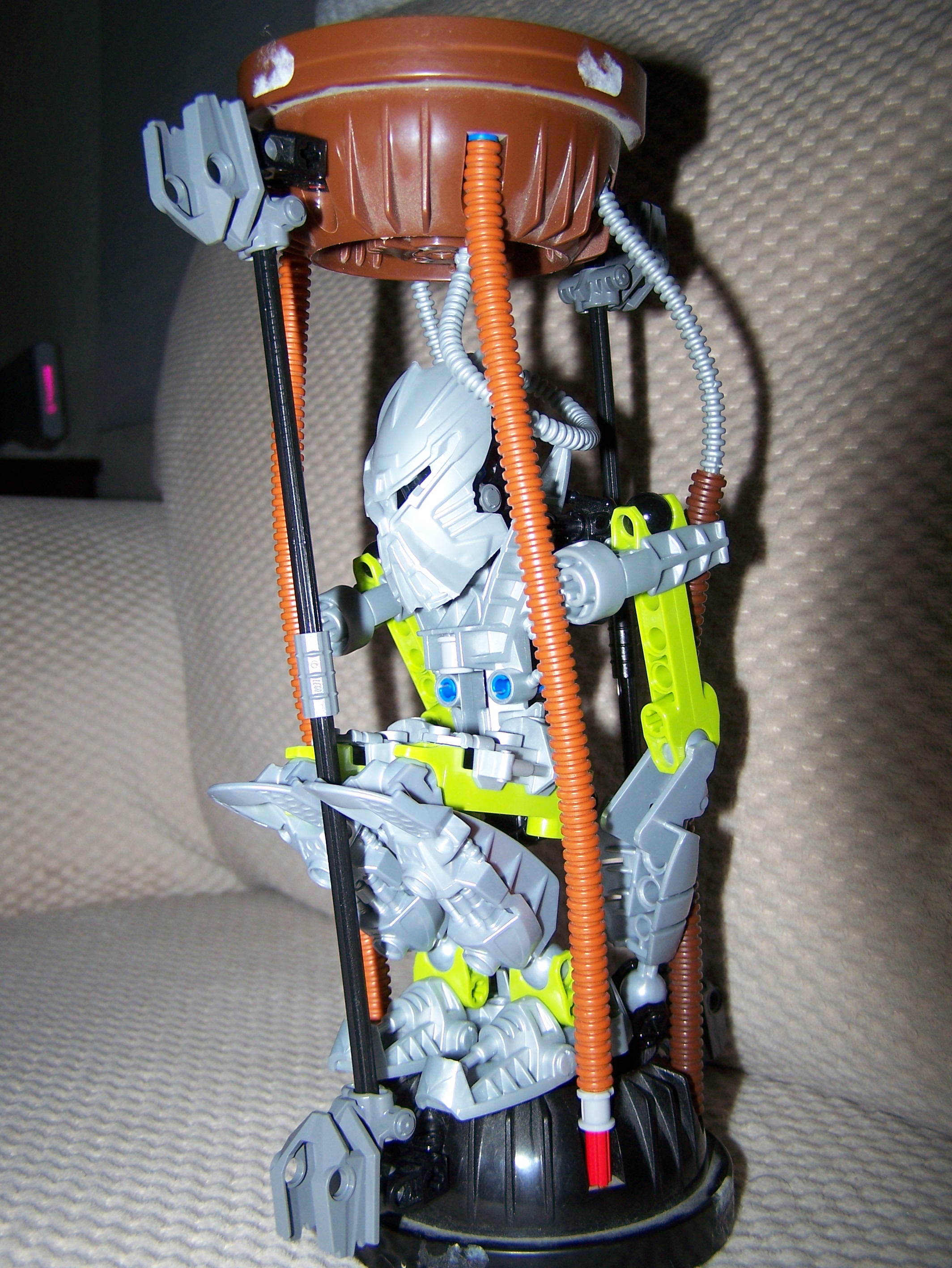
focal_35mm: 38
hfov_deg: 37.8
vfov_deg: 48.9
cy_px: 634
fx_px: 1392
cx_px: 476
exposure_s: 1/60
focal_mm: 6.3
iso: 80
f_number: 2.8
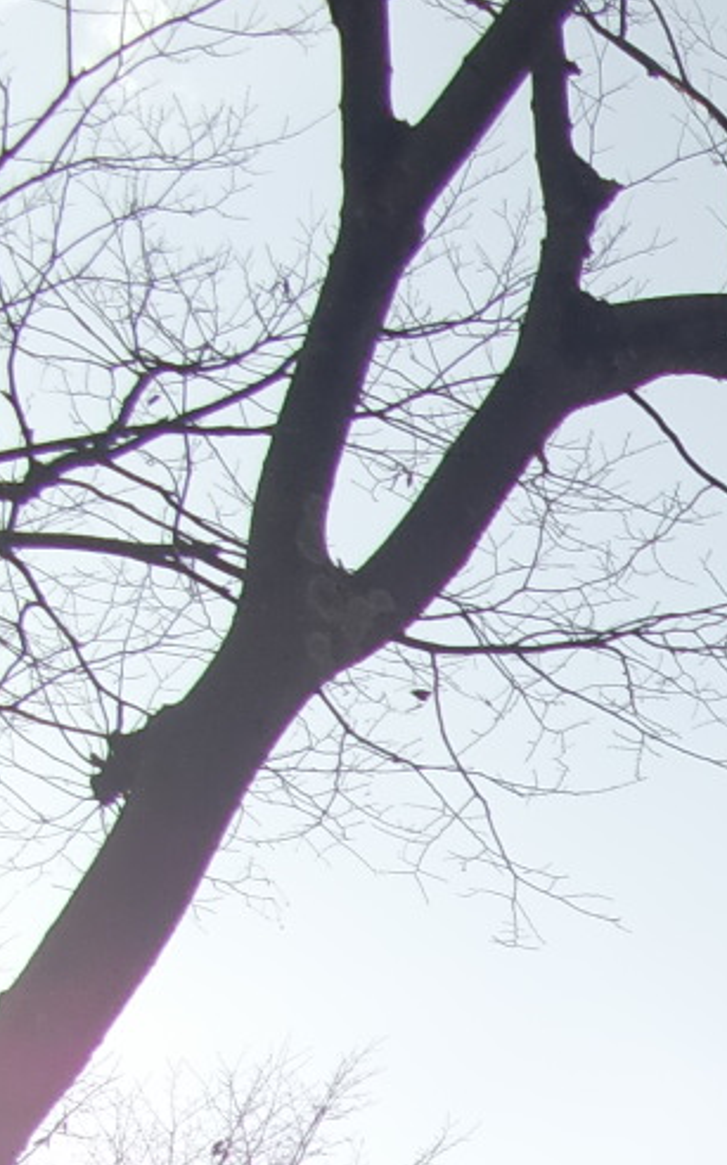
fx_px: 5046
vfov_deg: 12.6
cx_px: 2190
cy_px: 1714
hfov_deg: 7.3
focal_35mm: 159
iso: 64
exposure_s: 1/320
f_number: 7.9
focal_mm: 6.3
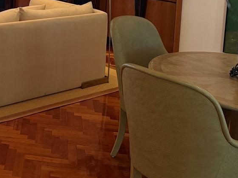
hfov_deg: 26.6
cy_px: -55
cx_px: -1
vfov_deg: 19.6
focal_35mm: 69
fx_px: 474
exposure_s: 1/120
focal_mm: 6.76
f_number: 1.78
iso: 250
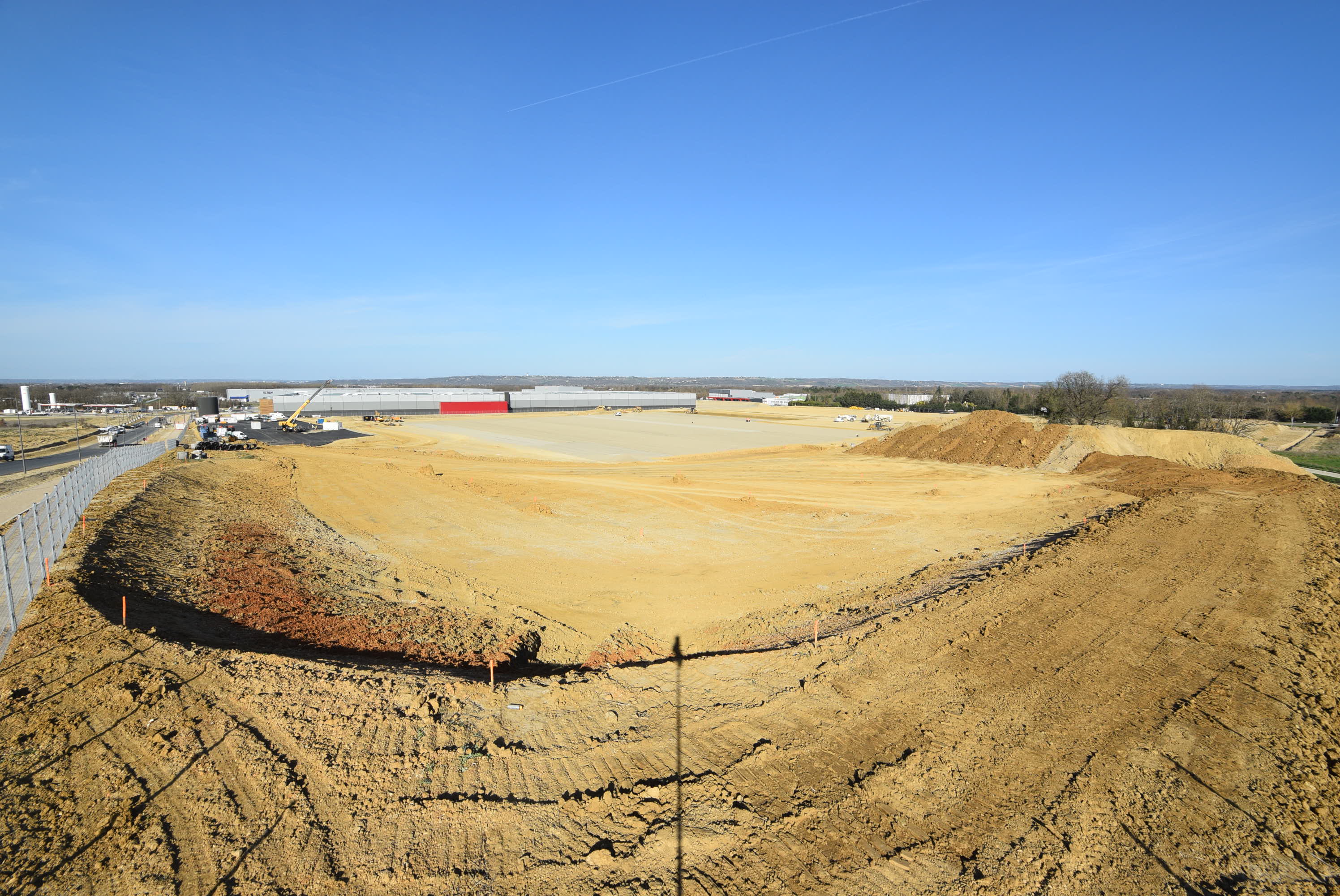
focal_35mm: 15
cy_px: 448
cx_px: 670
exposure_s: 1/400
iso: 200
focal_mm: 10
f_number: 10
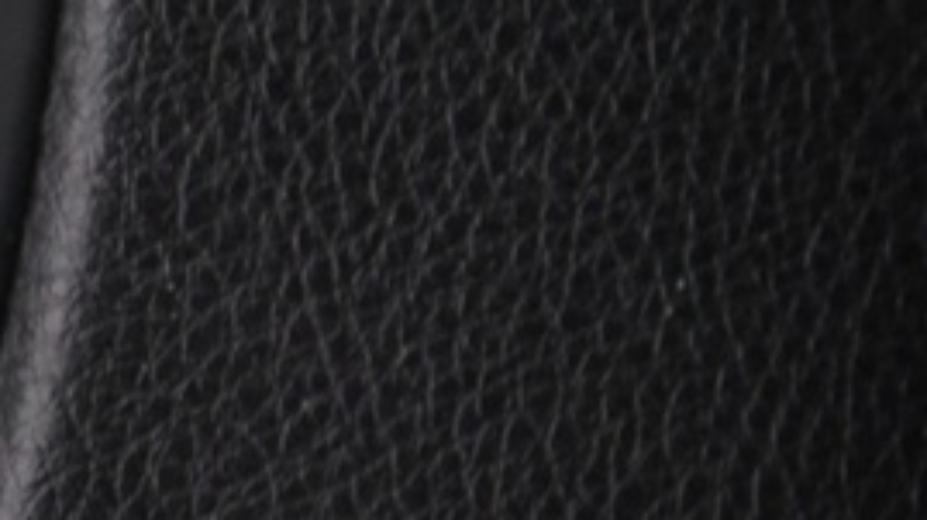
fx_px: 10859
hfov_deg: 4.8
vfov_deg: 2.7
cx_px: -1027
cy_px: 262
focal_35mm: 442
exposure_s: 1/20
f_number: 4
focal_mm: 70
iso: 4000
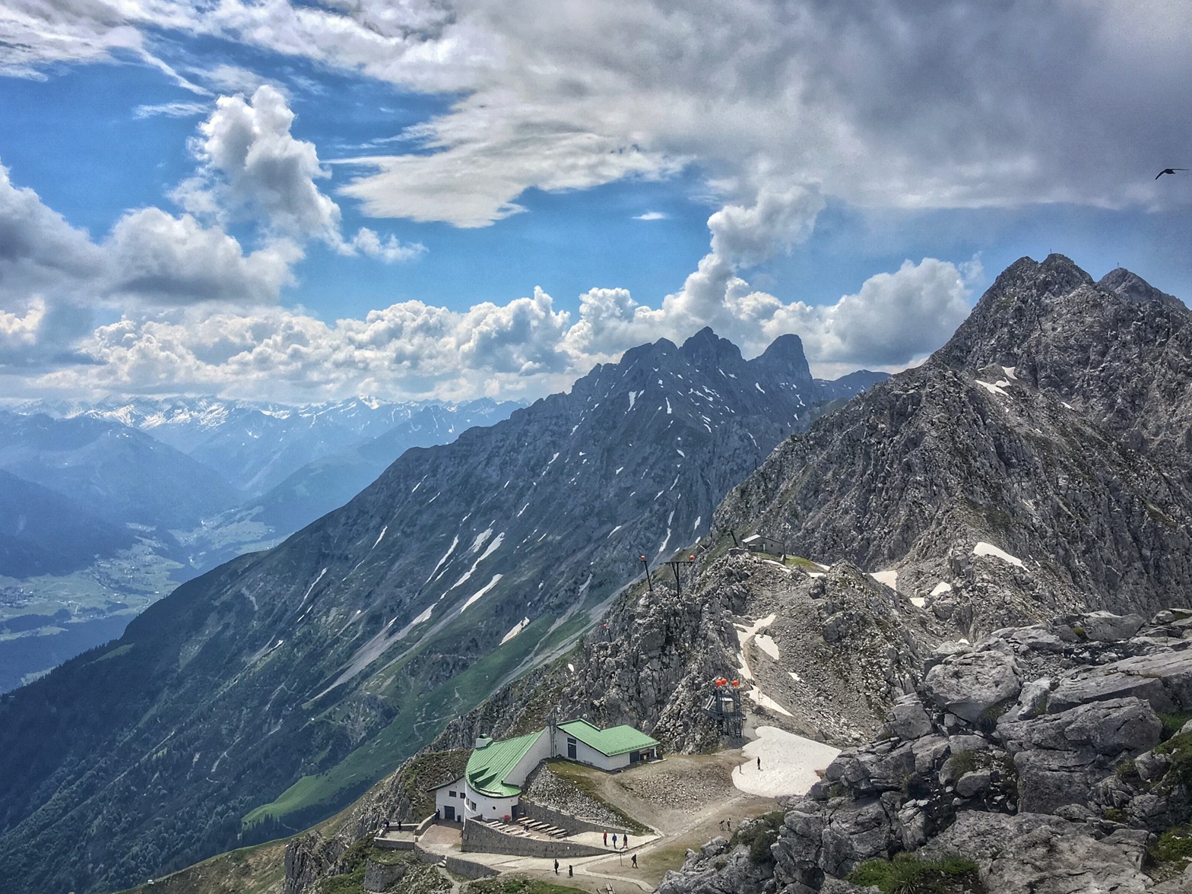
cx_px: 521
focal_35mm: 37
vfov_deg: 38.6
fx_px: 1274
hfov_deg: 50.0
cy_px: 399
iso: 25
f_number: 2.2
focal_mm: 4.15
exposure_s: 1/1876
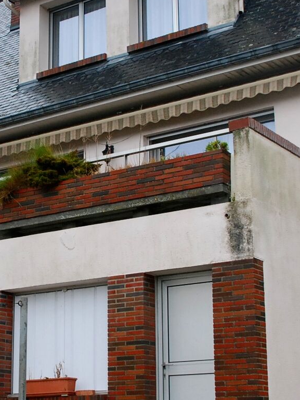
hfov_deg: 18.3
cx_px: 84
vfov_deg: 24.4
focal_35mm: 80
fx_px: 924
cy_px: 197
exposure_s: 1/200
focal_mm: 22
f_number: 7.1
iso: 640
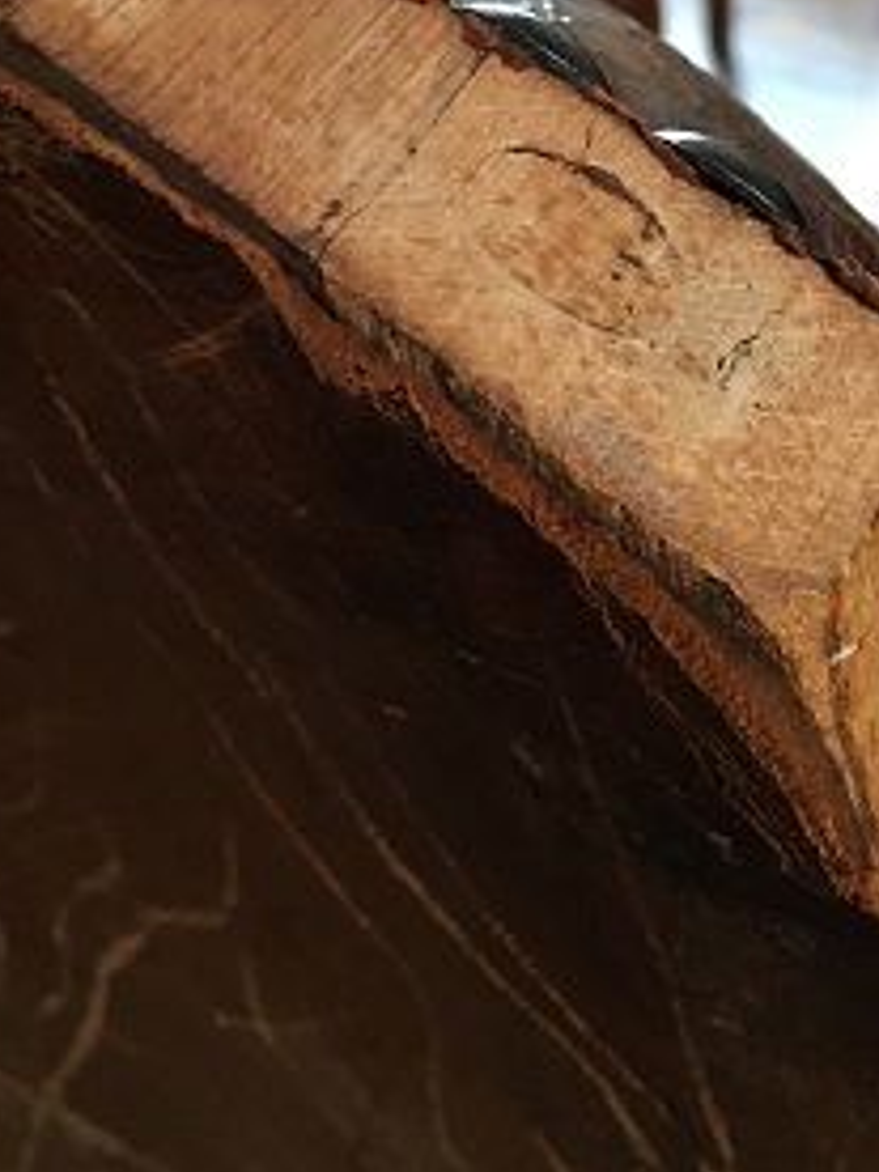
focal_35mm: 56
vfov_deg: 33.3
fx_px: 1896
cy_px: 231
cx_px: 374
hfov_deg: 26.1
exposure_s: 1/25
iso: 200
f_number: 2.2
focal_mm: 4.15
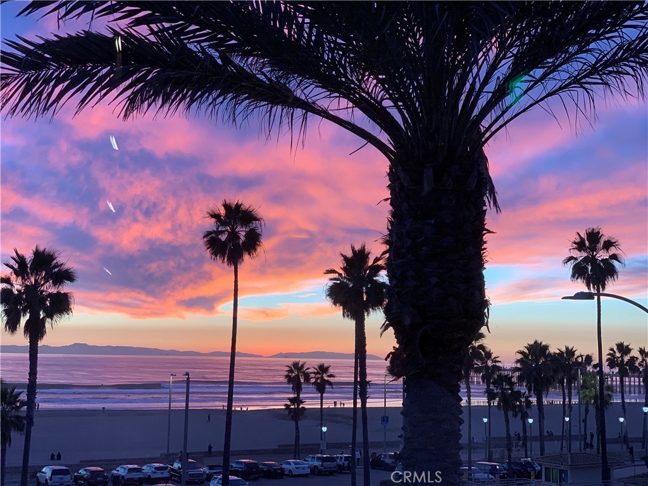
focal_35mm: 52
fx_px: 973
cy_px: 243
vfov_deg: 28.0
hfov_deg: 36.8
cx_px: 324
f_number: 2.4
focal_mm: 6
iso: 125
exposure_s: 1/122
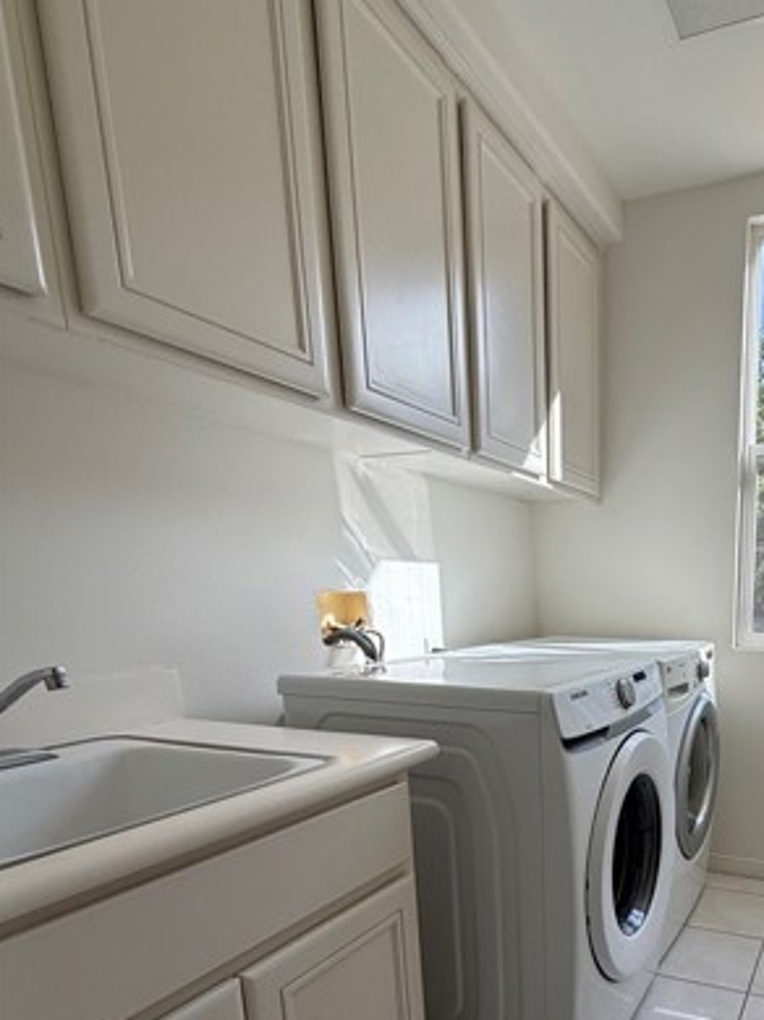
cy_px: 743
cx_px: 620
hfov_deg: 54.5
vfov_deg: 69.9
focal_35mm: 23
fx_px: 678
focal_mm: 2.22
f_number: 2.2
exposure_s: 1/335
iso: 64
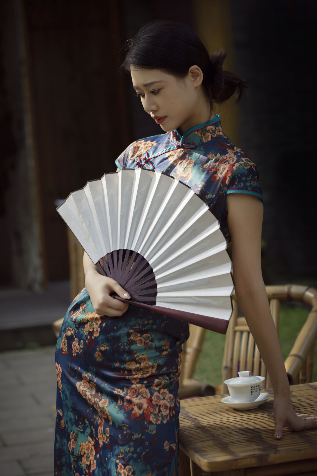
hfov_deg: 13.8
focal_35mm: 99
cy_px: 238
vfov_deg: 20.6
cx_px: 158
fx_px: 1308
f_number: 4
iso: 160
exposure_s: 1/200
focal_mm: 100
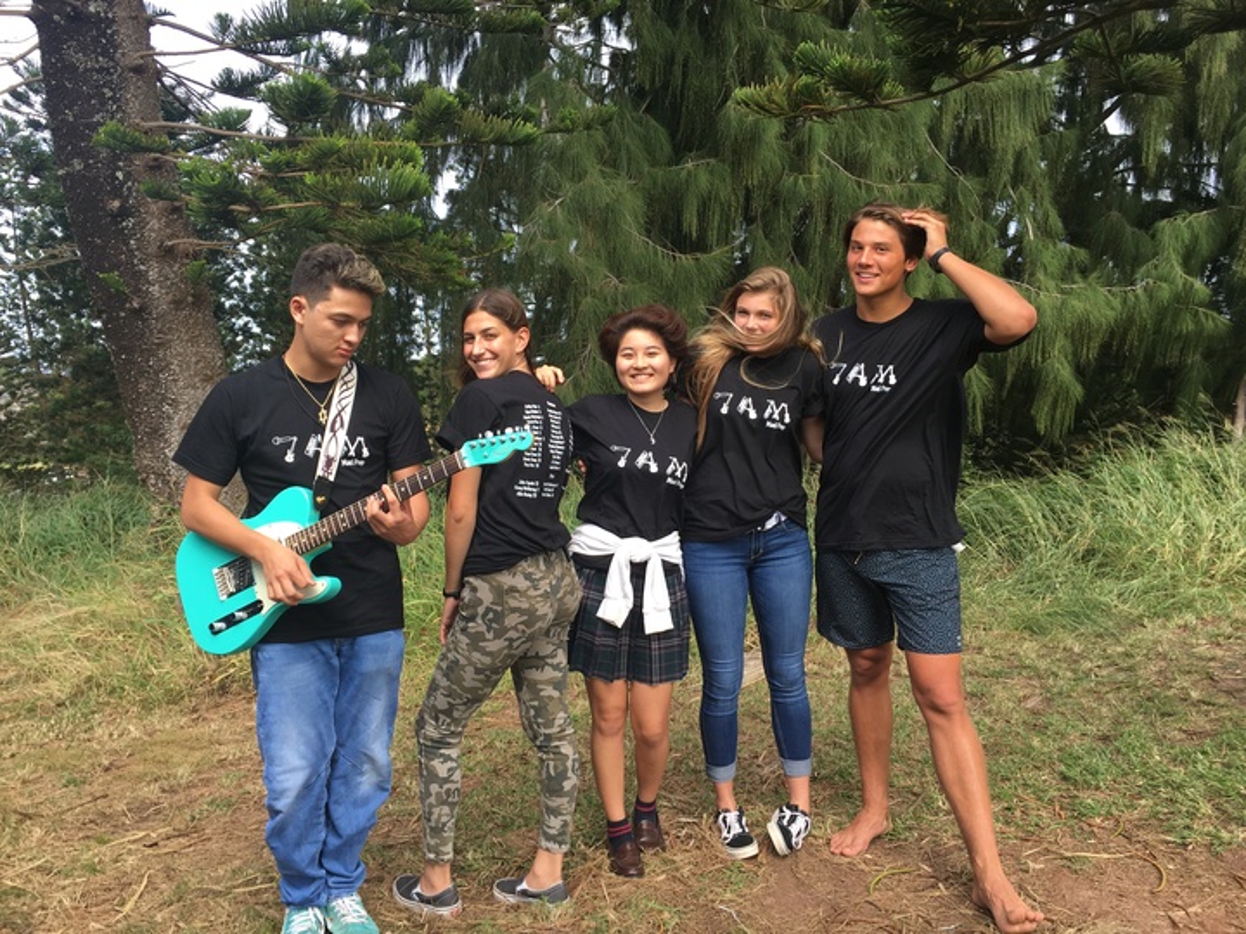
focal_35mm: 29
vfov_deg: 48.2
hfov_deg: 61.7
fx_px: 1044
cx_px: 623
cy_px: 467
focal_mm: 4.15
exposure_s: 1/323
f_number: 2.2
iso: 25
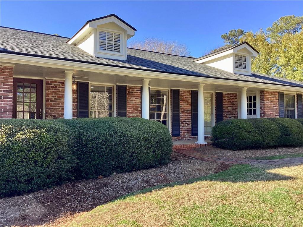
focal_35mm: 31
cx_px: 152
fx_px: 271
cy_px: 114
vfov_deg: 45.4
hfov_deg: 58.4
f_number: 2.4
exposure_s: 1/204
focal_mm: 3.3
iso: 25
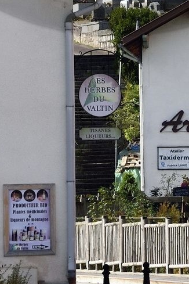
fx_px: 7741
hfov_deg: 1.4
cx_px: 115
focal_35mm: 983
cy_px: -236
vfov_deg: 2.1
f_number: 10
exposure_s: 1/400
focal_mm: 200
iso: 200
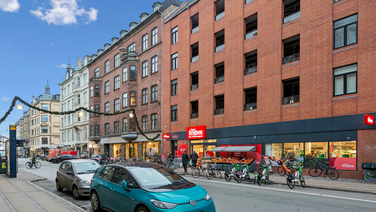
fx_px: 259
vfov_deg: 43.1
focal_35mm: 26
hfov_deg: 70.7
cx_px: 141
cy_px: 157
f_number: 10
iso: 200
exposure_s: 1/10
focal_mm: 19
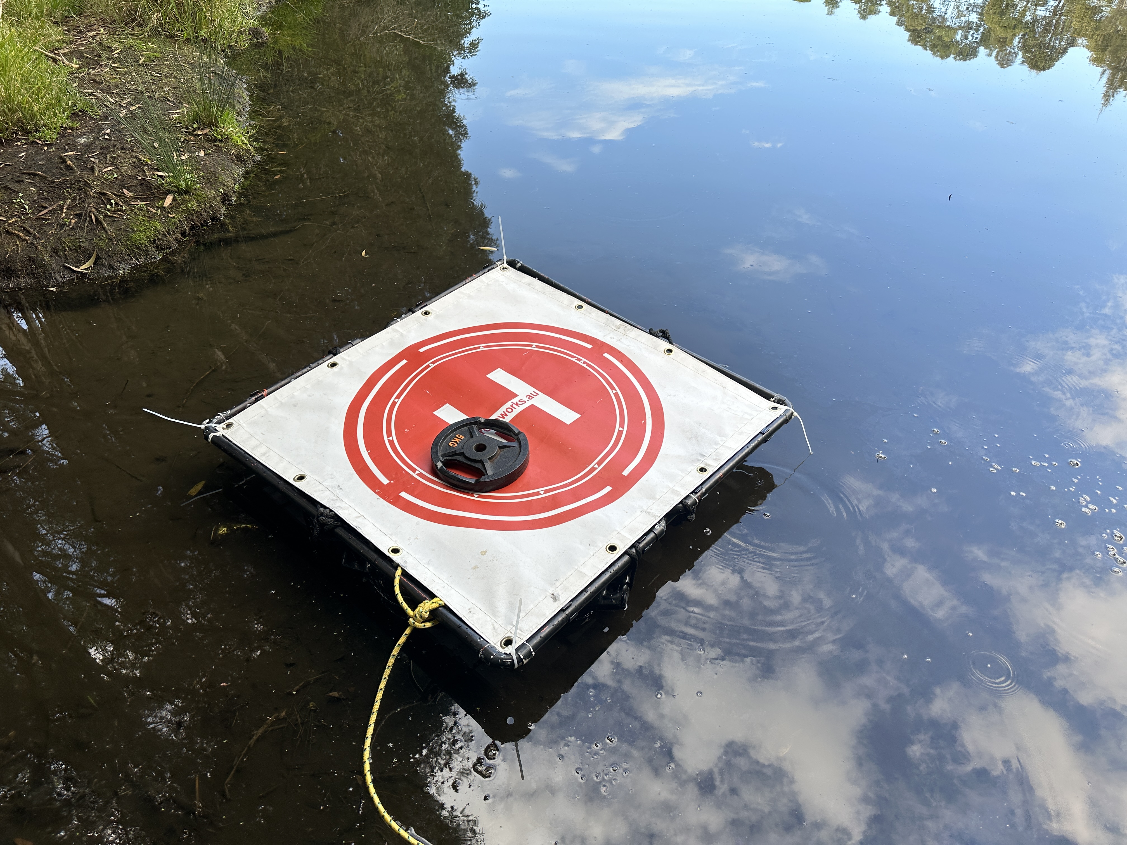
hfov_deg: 71.6
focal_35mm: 24
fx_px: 781
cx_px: 564
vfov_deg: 56.8
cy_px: 422
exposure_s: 1/387
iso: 80
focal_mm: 6.86
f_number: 1.78
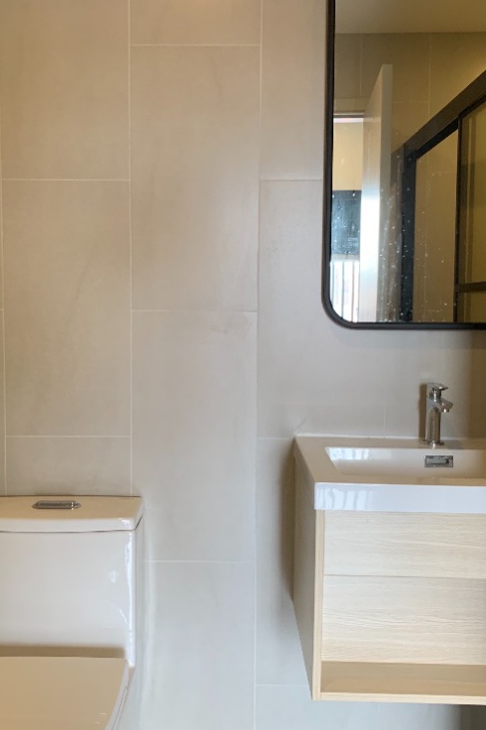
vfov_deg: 51.9
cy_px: 372
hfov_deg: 35.9
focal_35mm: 37
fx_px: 750
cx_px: 221
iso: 125
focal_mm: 4.25
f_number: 1.8
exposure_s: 1/60
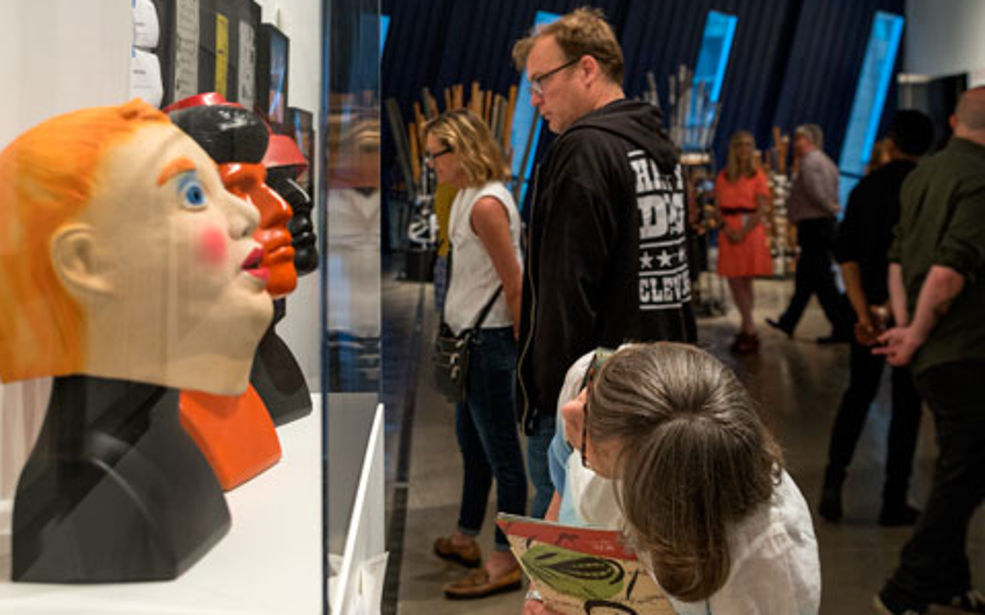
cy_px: 357
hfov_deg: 47.2
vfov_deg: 30.5
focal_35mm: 42
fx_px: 1127
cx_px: 463
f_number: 4.8
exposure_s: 1/125
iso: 1250
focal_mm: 34
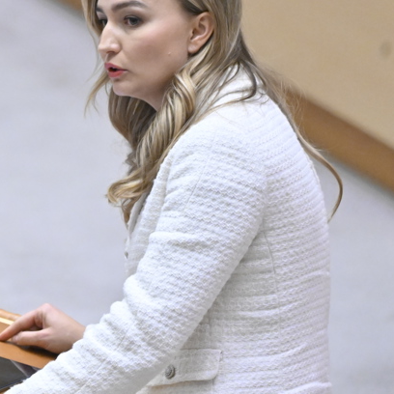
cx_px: -187
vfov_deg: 1.5
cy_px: 43
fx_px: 14577
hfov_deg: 1.5
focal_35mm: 1132
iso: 4000
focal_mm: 400
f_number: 5.6
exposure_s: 1/200
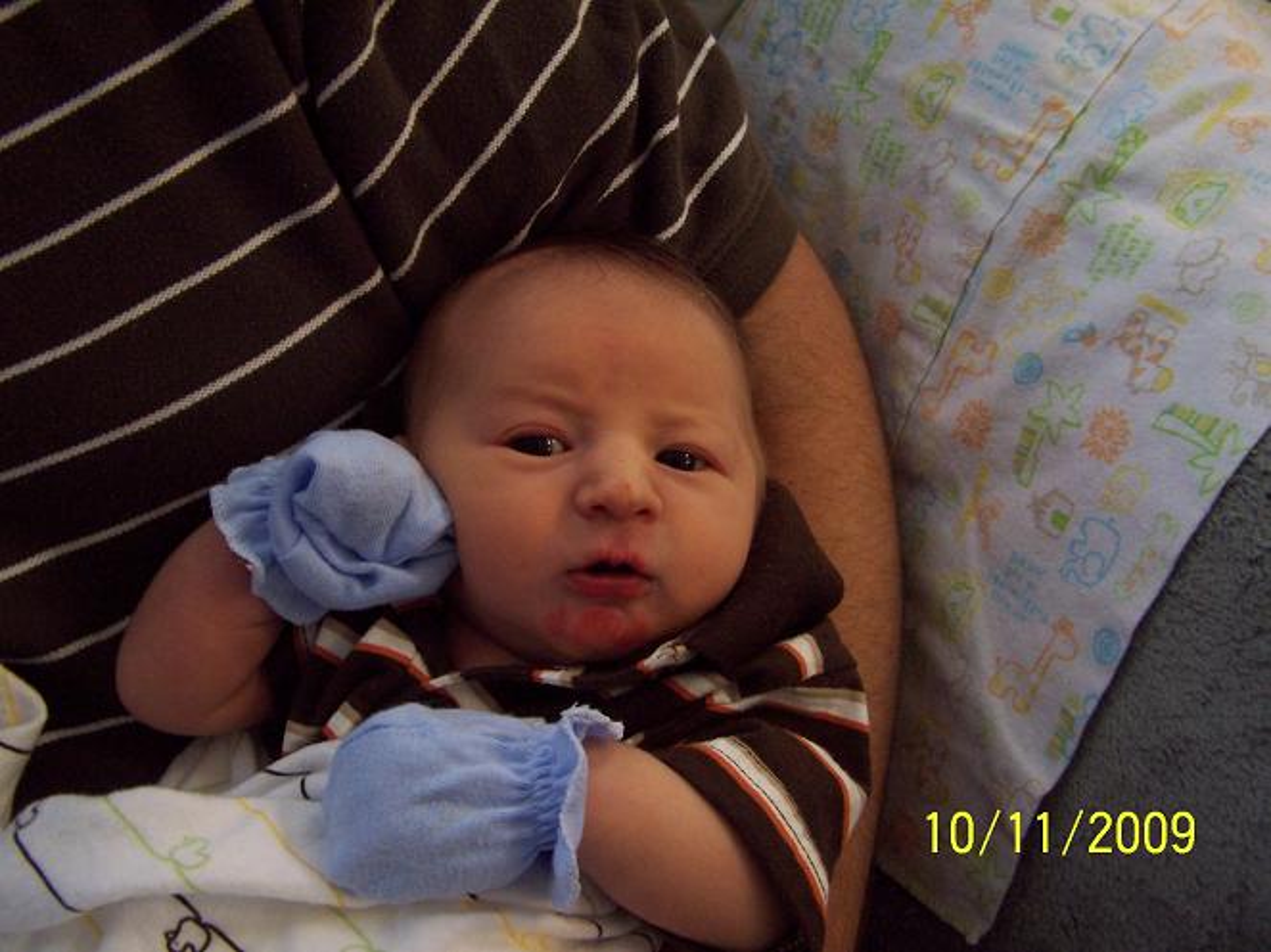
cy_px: 476
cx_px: 636
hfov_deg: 49.0
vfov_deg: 37.7
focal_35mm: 38
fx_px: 1395
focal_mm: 6.3
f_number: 2.8
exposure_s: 1/8
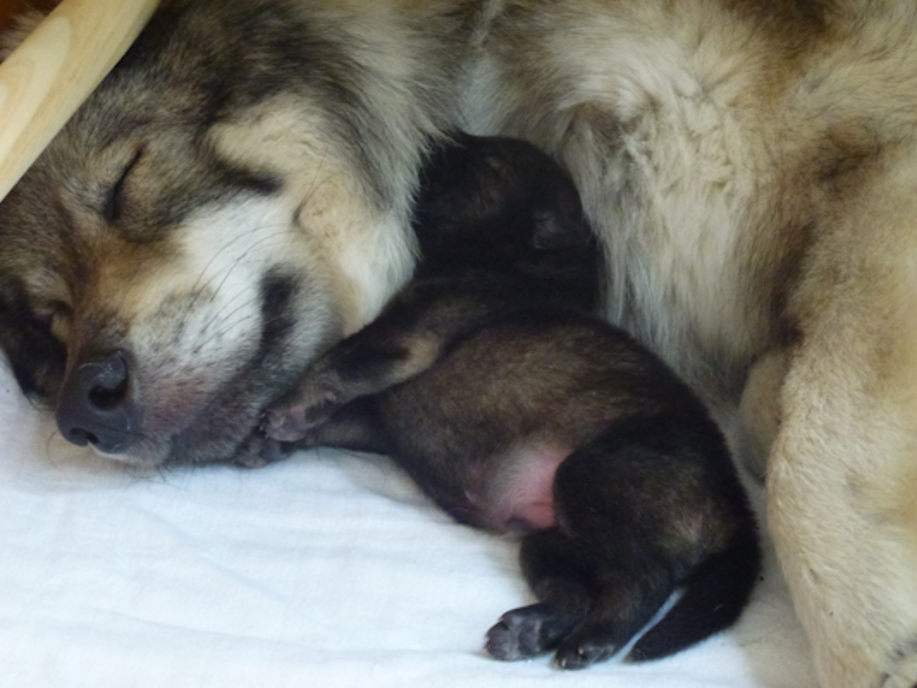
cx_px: 458
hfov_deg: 23.8
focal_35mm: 82
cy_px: 344
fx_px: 2173
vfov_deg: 18.0
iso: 800
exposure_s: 1/50
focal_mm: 14.8
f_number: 4.8
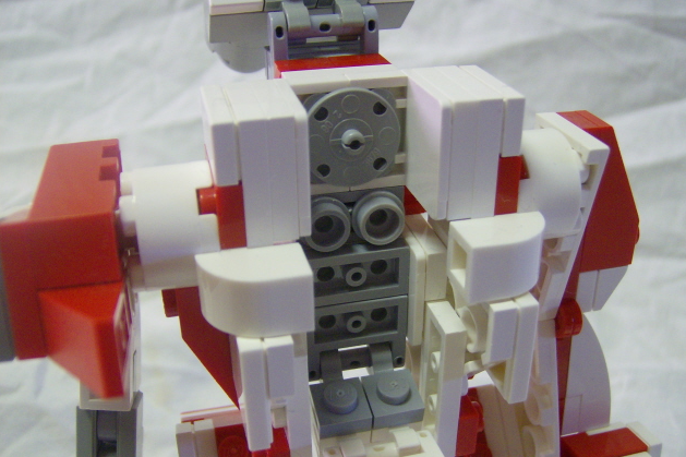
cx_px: 346
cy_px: 240
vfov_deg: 35.0
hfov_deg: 50.7
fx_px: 724
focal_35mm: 38
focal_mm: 6
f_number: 2.8
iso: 200
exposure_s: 1/25.3
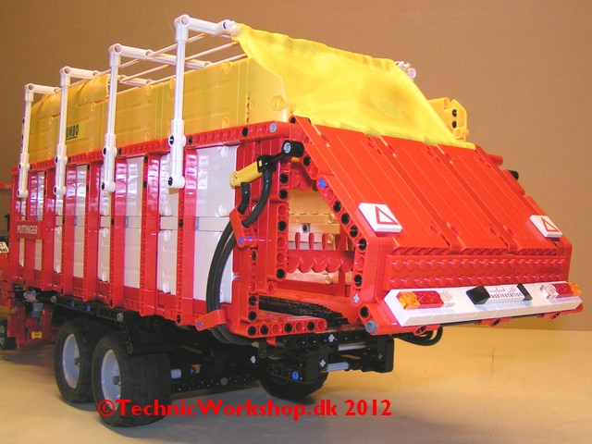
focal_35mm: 38
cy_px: 222
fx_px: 650
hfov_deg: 49.0
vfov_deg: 37.7
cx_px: 296
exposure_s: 1/40
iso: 125
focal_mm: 5.8
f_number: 2.8
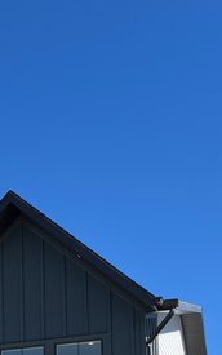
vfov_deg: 24.1
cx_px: 22
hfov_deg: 16.7
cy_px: 435
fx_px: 745
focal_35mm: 77
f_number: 1.6
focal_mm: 5.1
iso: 50
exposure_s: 1/2755
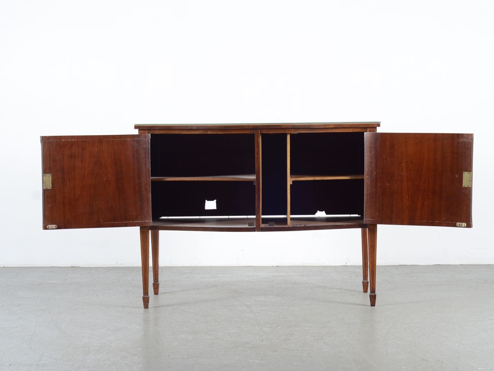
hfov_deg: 23.8
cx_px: 266
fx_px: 1171
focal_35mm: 82
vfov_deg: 18.0
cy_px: 186
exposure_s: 1/125
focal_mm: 50
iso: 100
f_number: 6.3
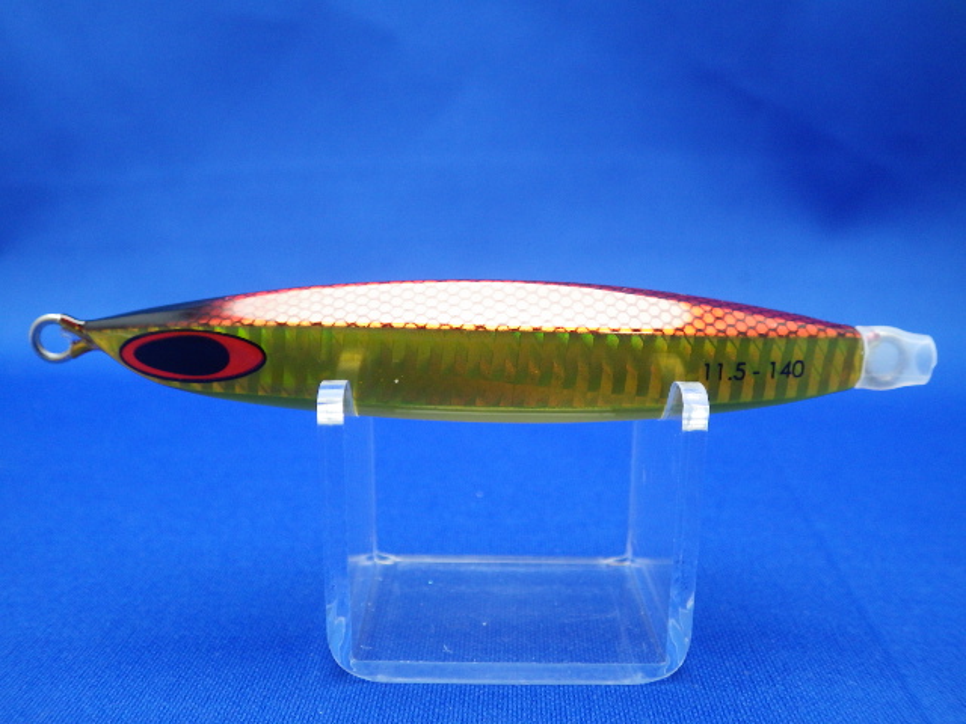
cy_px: 362
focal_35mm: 31
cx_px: 483
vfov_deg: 45.4
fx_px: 865
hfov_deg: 58.4
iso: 320
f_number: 2.3
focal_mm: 5.5
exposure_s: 1/45
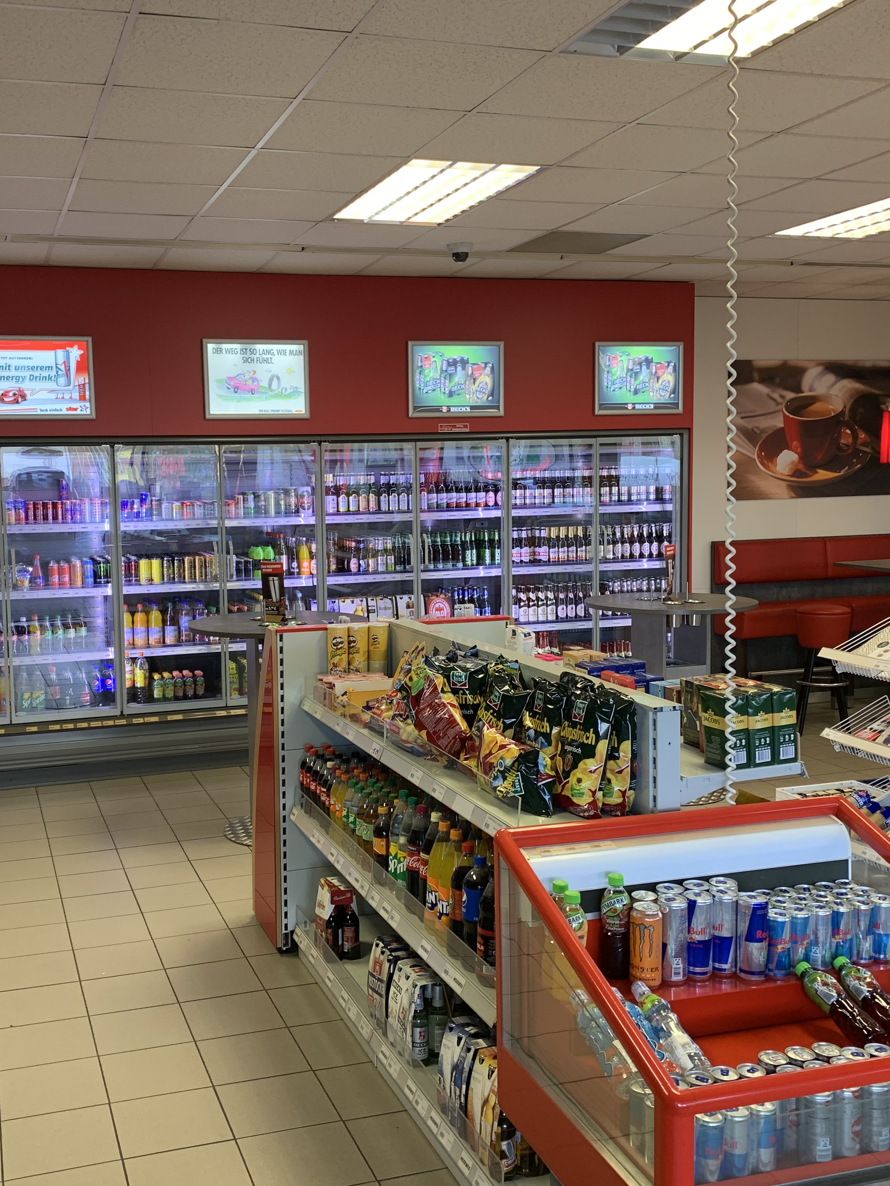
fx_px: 1200
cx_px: 344
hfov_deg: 40.5
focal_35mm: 35
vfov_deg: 52.6
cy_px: 591
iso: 64
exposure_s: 1/50
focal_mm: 4.25
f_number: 1.8
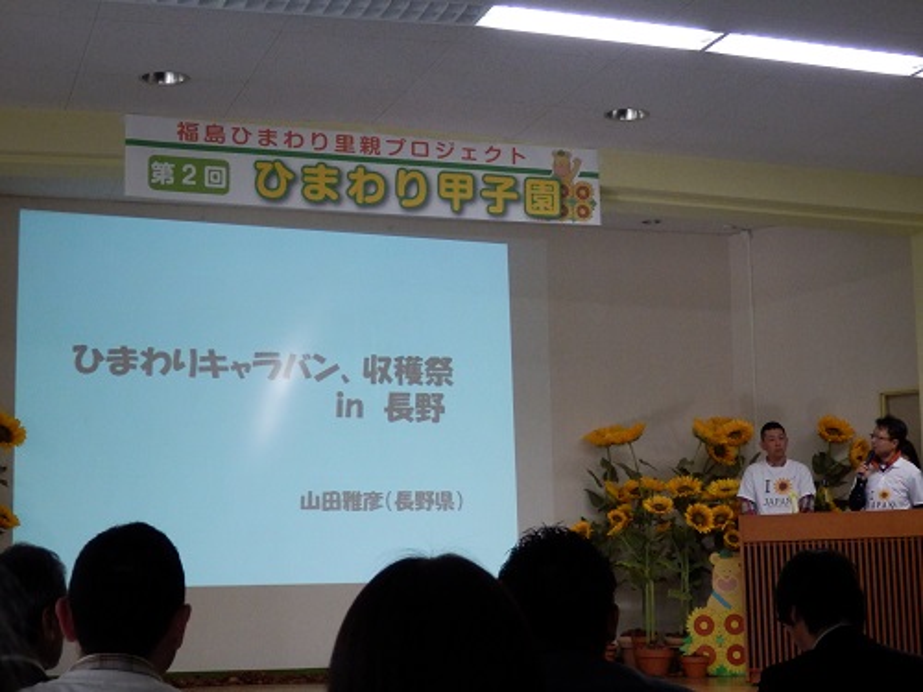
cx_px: 462
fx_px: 1600
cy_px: 346
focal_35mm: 60
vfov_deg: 24.4
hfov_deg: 32.2
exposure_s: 1/80
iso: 800
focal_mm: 10.8
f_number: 4.2
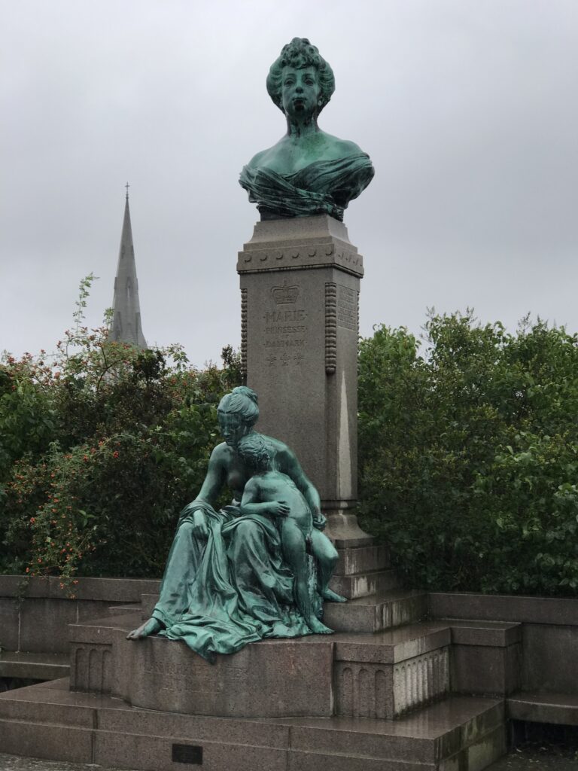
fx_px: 1269
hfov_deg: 25.7
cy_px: 386
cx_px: 289
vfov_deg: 33.8
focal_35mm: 57
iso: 20
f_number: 2.8
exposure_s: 1/190
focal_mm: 6.6
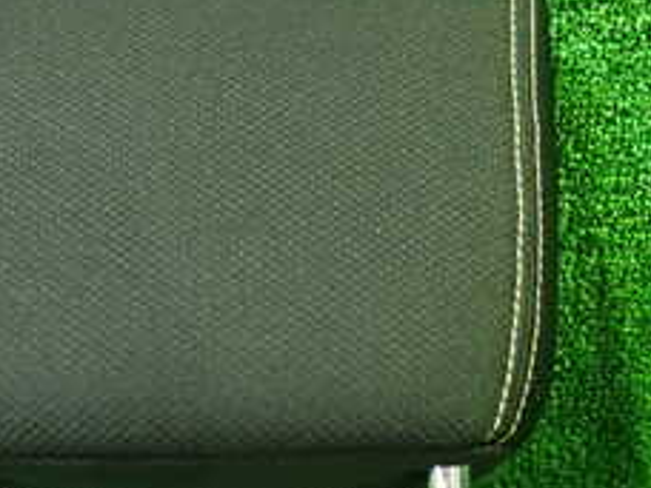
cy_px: 445
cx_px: 186
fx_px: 1486
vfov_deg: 18.3
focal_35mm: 79
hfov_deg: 24.5
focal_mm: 5.4
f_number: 2.3
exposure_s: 1/20
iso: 800
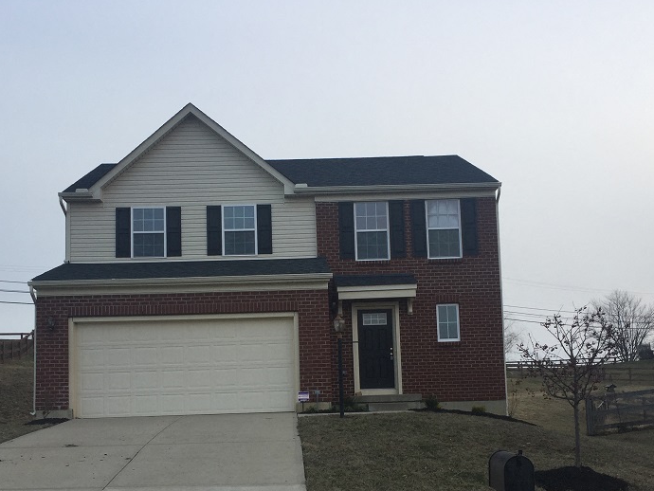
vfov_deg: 33.9
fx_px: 794
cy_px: 346
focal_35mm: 42
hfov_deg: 44.7
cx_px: 289
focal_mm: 4.15
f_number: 2.2
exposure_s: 1/314
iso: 32
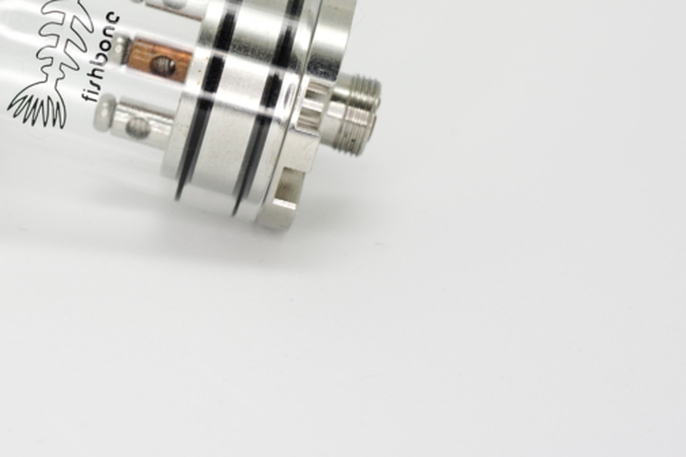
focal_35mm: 103
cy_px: 52
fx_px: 1961
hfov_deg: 19.6
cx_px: 102
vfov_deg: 13.2
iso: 400
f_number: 8
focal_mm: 35
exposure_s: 1/80
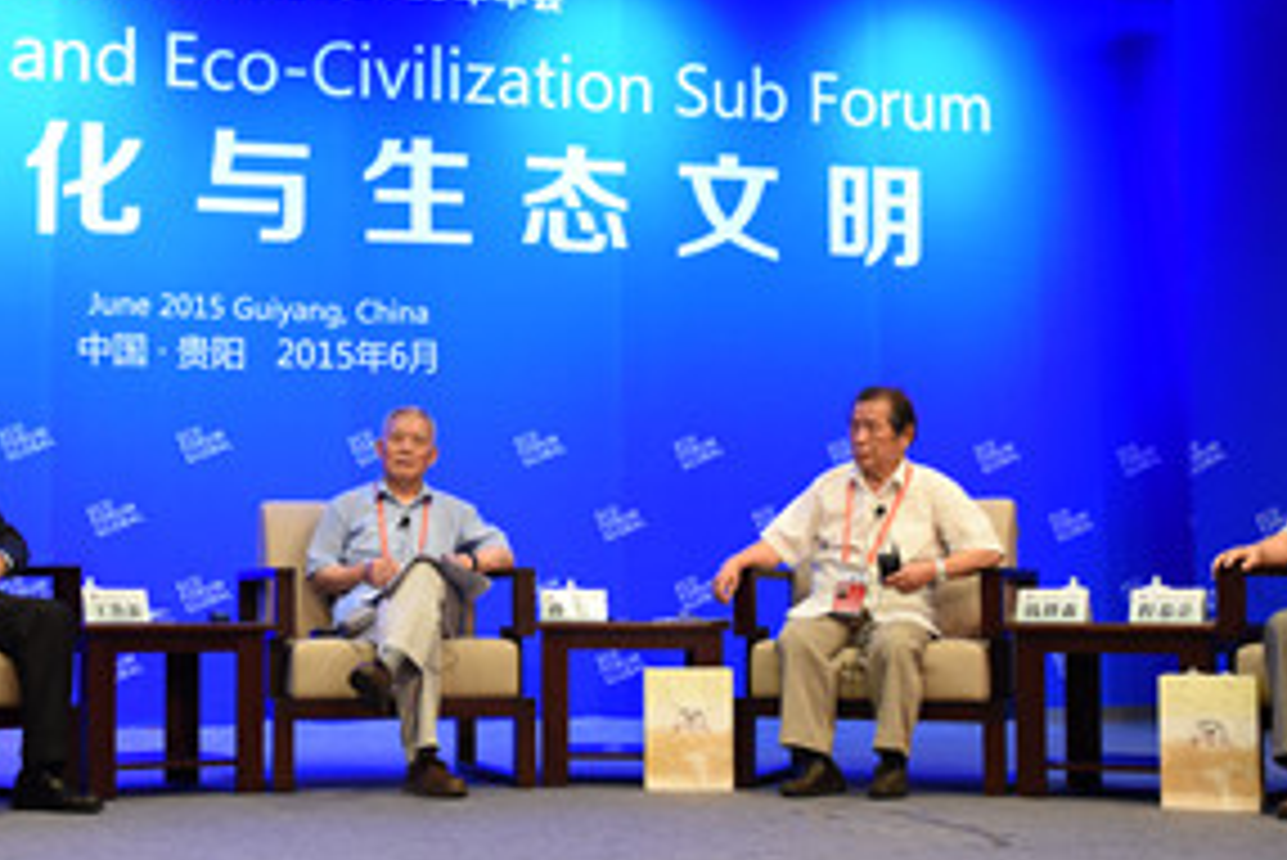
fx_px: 2325
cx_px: 405
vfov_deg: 20.9
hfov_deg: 30.7
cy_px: 437
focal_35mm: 65
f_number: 2.8
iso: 1000
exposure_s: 1/250
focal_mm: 31
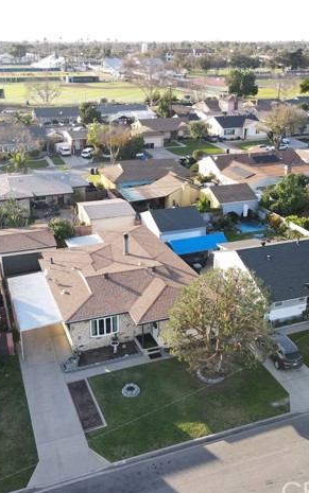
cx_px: 156
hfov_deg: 36.3
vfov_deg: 55.3
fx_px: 471
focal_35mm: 35
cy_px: 252
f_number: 2.8
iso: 100
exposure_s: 1/8
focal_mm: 4.5
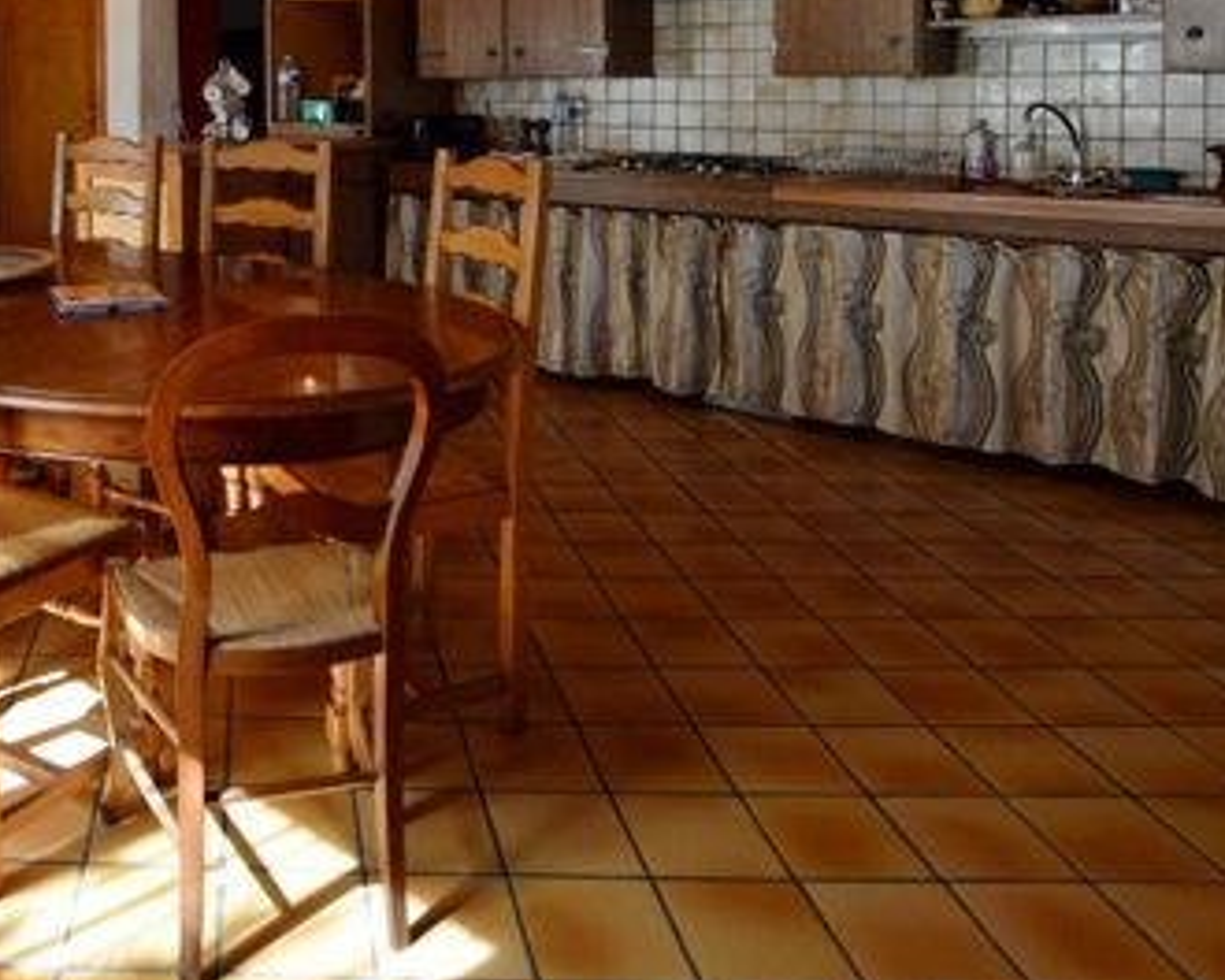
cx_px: 169
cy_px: 122
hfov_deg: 53.0
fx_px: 1088
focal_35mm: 30
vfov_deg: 44.7
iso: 400
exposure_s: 1/80
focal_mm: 10
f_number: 4.5
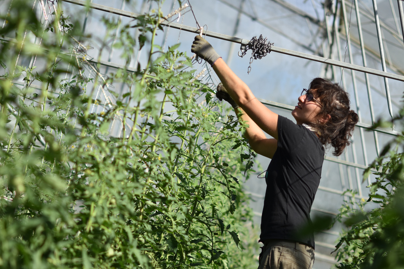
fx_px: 2139
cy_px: 136
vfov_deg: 7.2
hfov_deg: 10.8
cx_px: 203
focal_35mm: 191
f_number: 2.8
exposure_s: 1/3200
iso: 200
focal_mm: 105
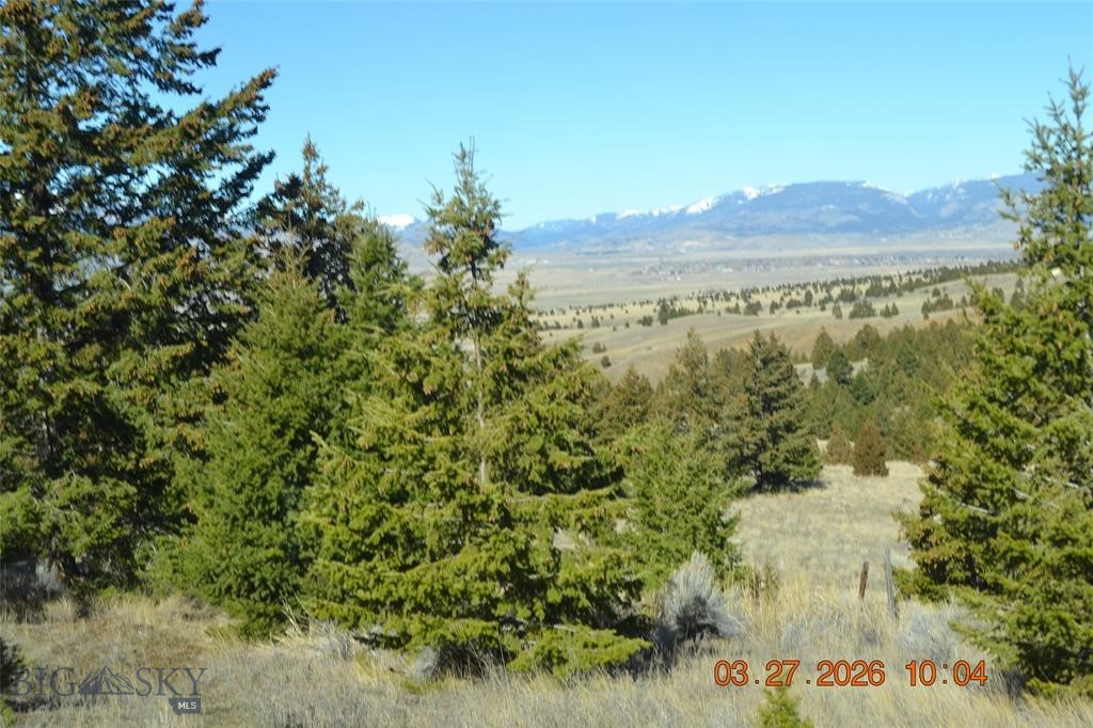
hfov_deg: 38.9
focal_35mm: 51
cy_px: 364
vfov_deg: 26.5
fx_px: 1548
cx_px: 546
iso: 100
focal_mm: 34
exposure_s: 1/200
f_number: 7.1
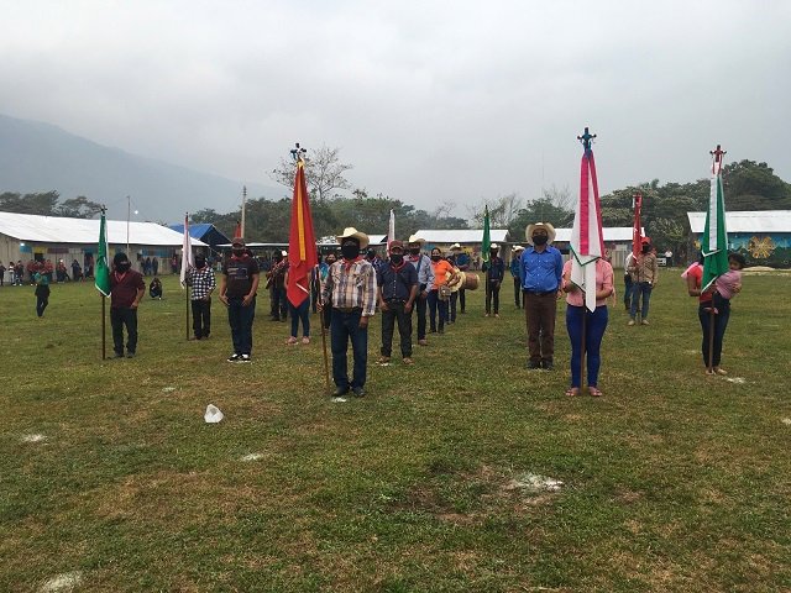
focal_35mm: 29
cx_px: 396
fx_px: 663
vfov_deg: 48.2
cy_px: 296
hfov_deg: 61.7
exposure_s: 1/60
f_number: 2.2
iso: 25
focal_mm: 4.15
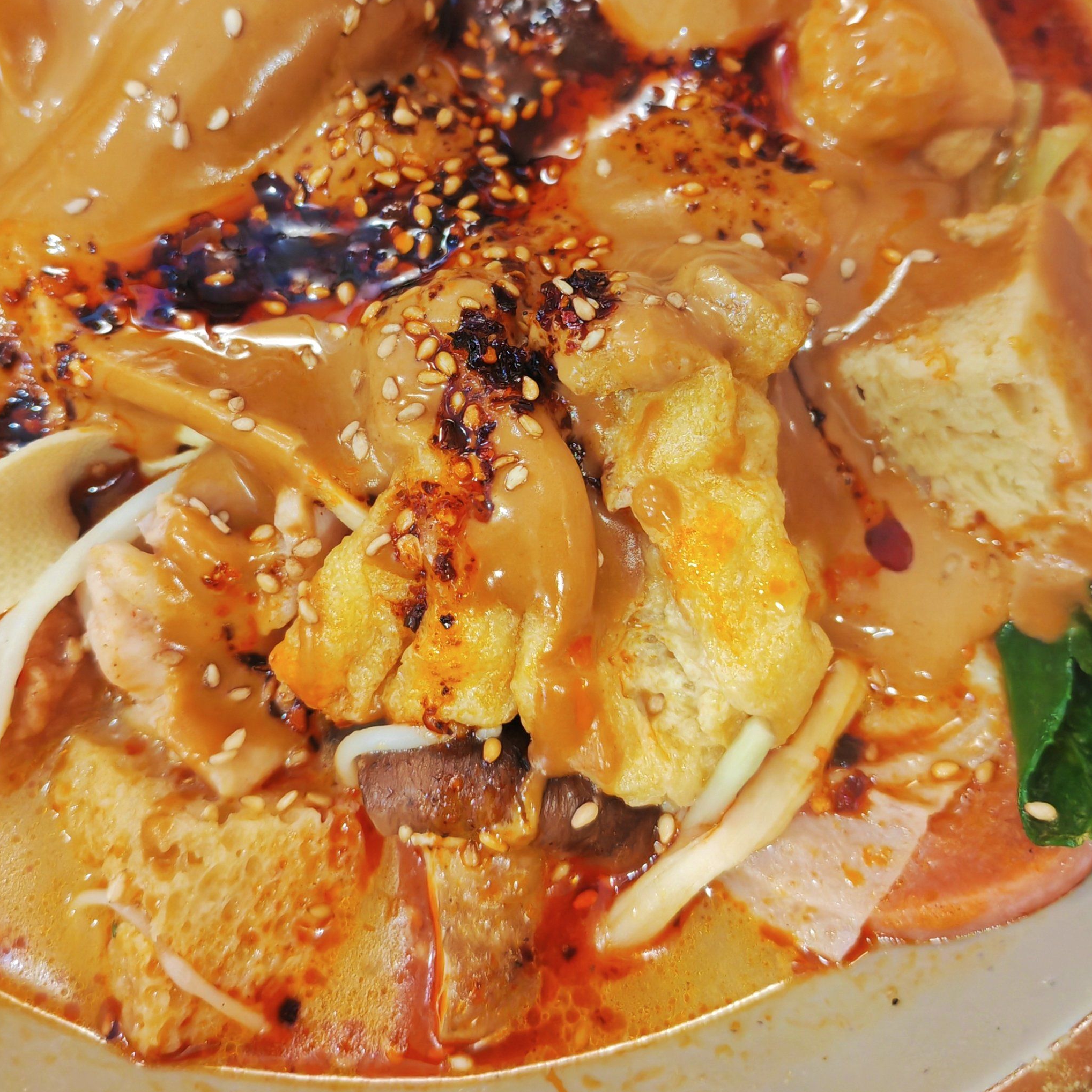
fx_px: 1142
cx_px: 547
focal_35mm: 32
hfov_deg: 51.1
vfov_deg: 50.4
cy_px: 391
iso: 1250
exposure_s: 1/100
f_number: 1.9
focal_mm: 5.52
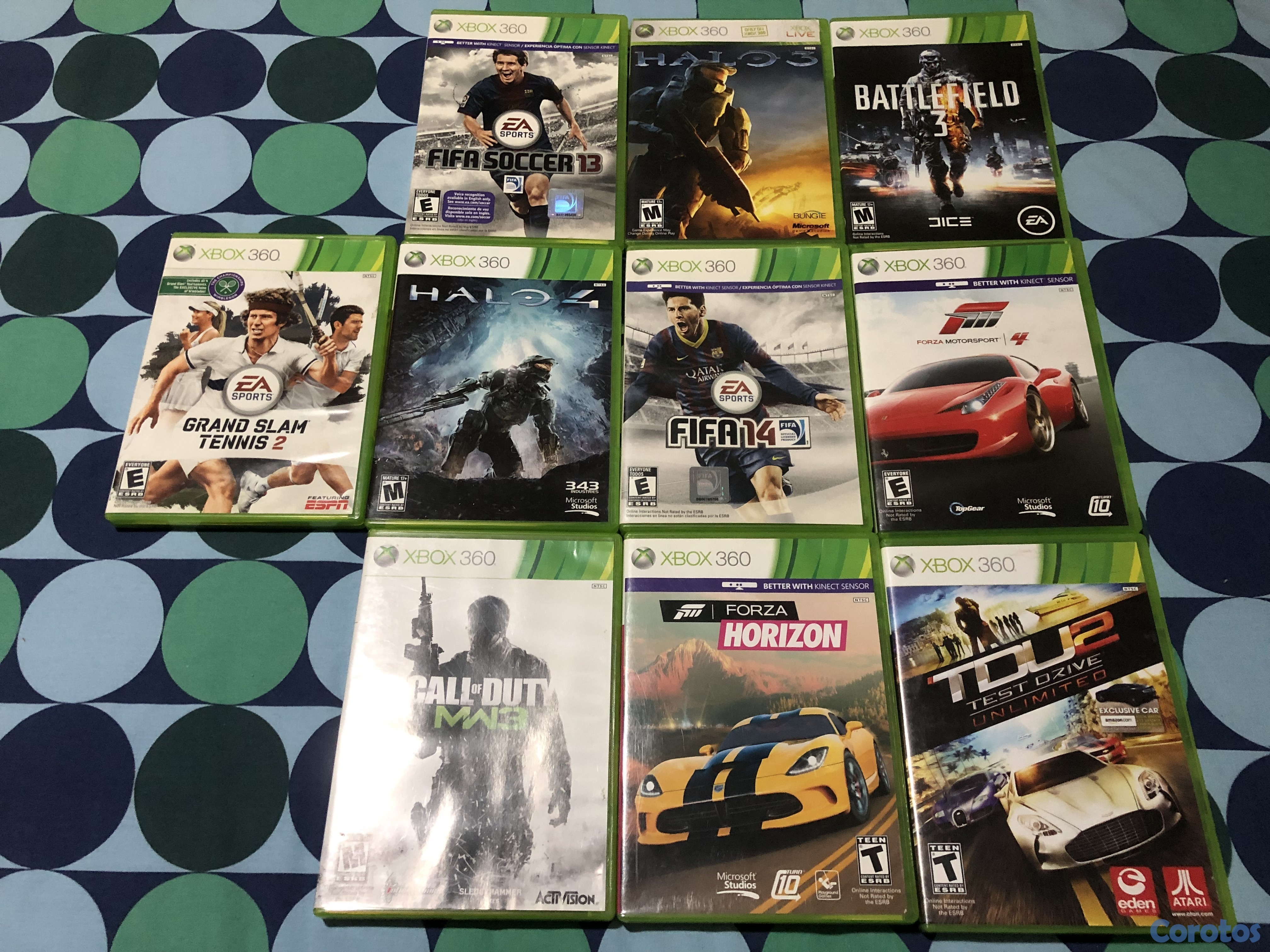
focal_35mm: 28
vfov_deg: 49.7
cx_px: 635
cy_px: 476
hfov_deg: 63.4
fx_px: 1027
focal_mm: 4
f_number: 1.8
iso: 100
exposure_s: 1/7
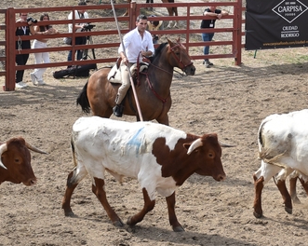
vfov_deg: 11.4
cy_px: 48
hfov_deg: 14.2
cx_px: 299
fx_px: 1223
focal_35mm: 134
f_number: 4.2
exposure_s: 1/400
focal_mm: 35
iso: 100
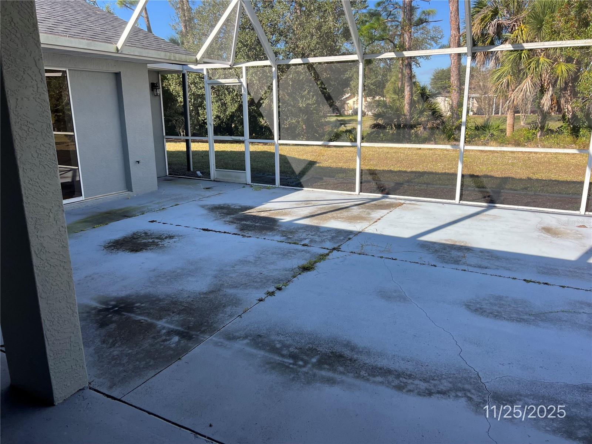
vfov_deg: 53.1
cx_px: 296
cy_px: 222
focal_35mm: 26
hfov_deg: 67.3
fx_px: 445
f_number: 1.5
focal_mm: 5.7
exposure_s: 1/639
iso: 50
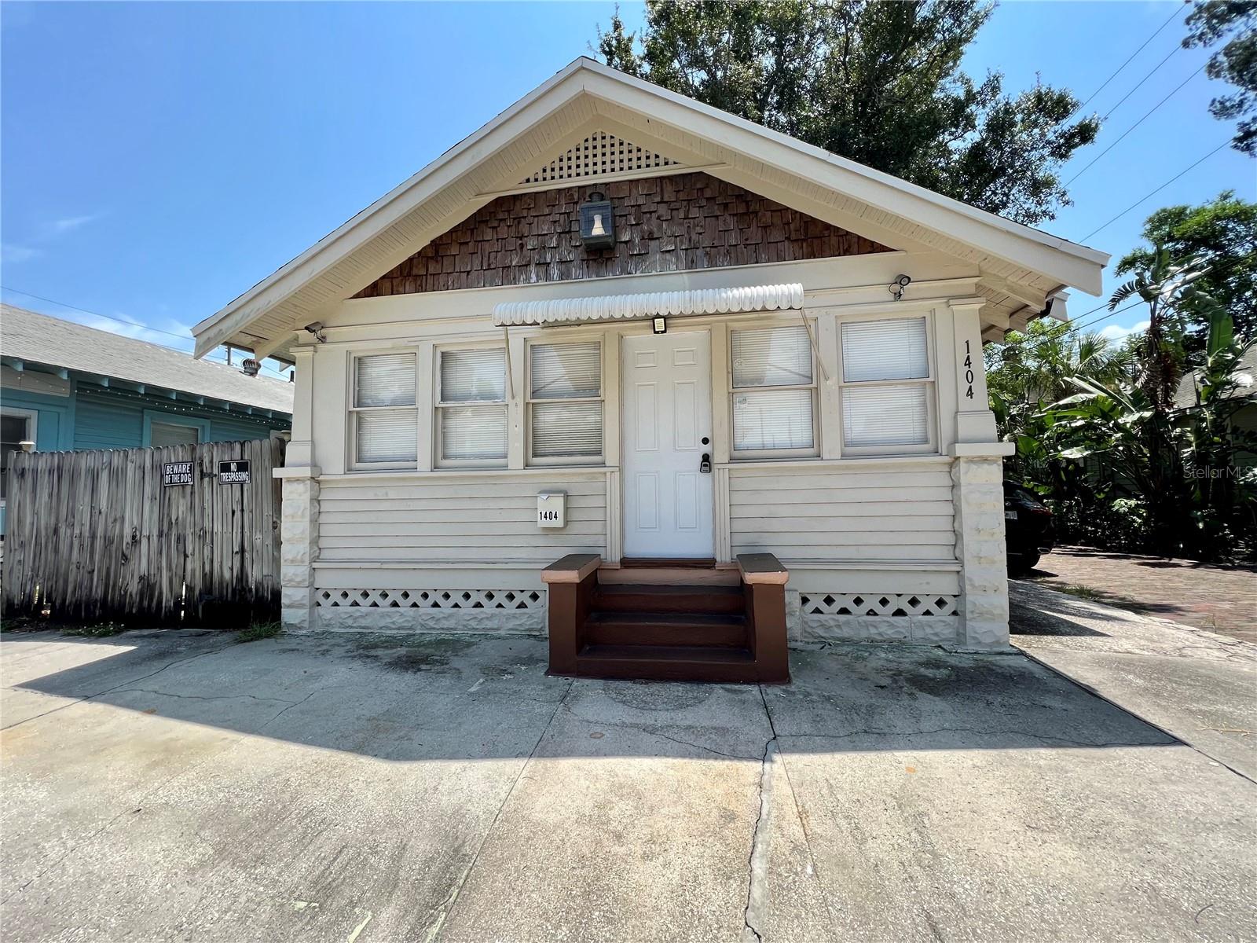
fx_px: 472
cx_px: 628
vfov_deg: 89.9
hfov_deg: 106.2
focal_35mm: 13
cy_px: 472
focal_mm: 1.57
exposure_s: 1/874
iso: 32
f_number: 1.8
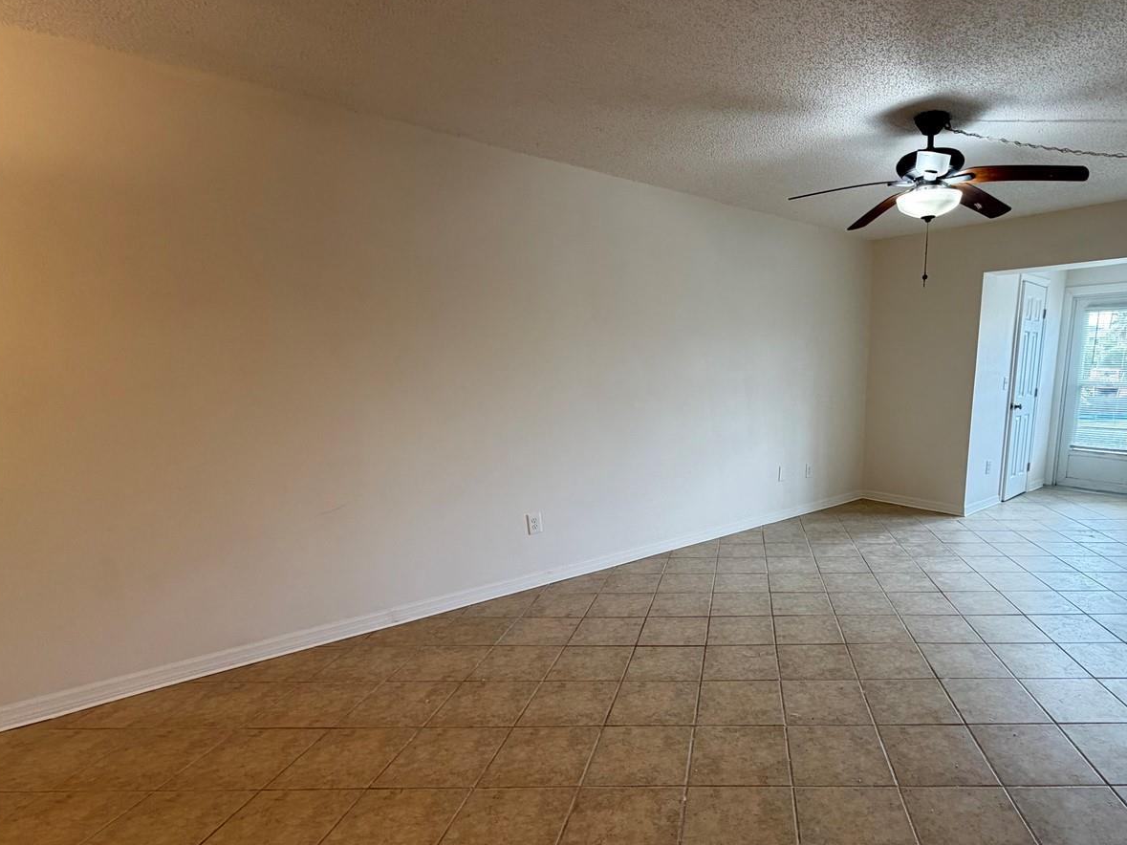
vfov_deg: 68.1
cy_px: 501
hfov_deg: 81.8
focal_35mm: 19
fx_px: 619
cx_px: 752
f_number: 2.2
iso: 250
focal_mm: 2.22
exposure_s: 1/120
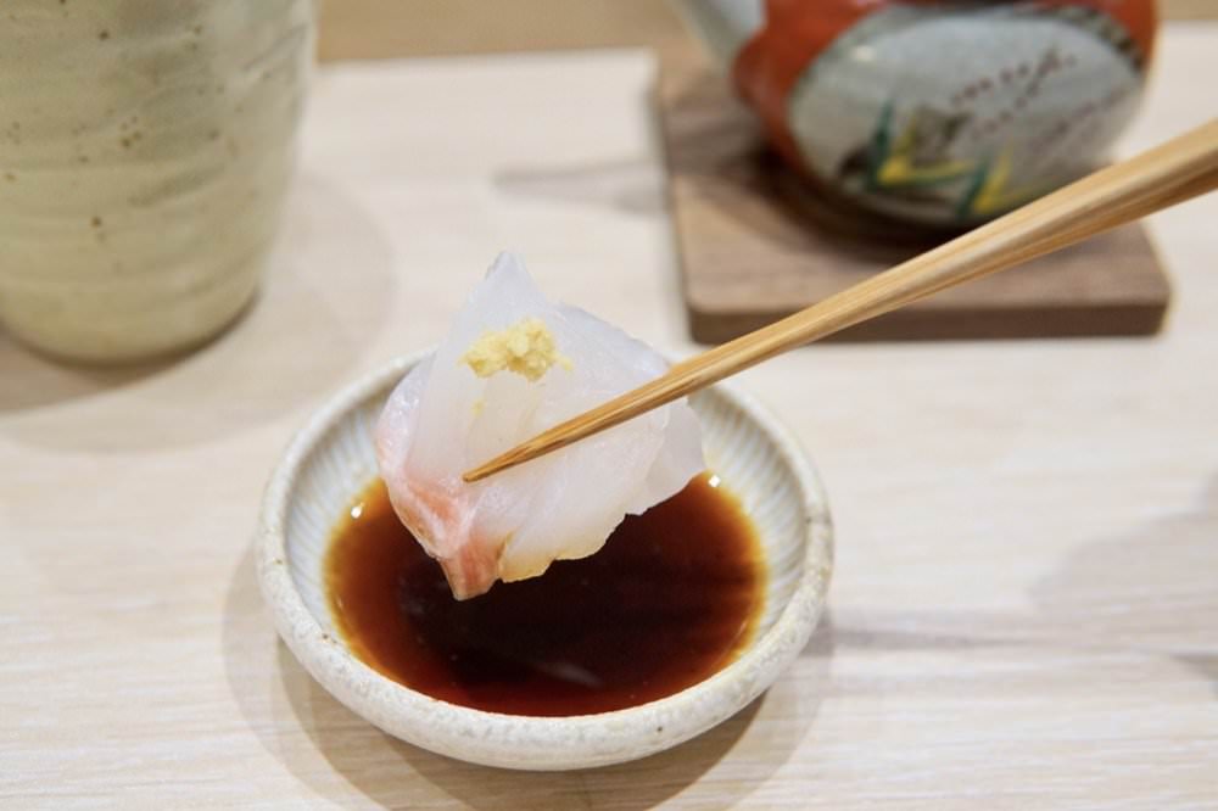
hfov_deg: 43.6
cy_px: 406
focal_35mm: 45
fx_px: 1522
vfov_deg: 29.8
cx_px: 609
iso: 800
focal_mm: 30
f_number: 4
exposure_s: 1/60
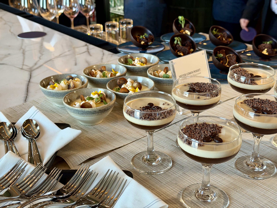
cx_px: 138
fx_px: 384
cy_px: 104
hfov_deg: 39.7
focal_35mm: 48
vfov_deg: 30.3
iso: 125
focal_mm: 6.76
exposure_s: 1/60
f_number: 1.78
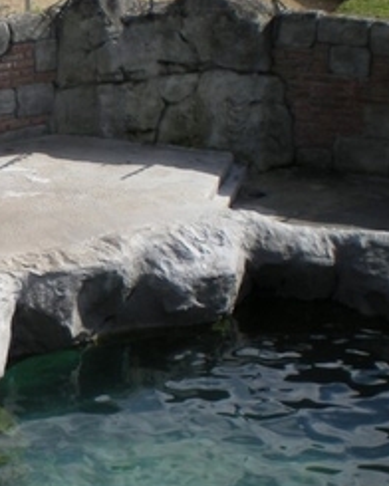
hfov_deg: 16.0
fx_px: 1310
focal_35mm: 91
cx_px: -121
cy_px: 367
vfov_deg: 20.9
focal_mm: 6.3
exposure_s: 1/416
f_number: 4.6
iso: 64
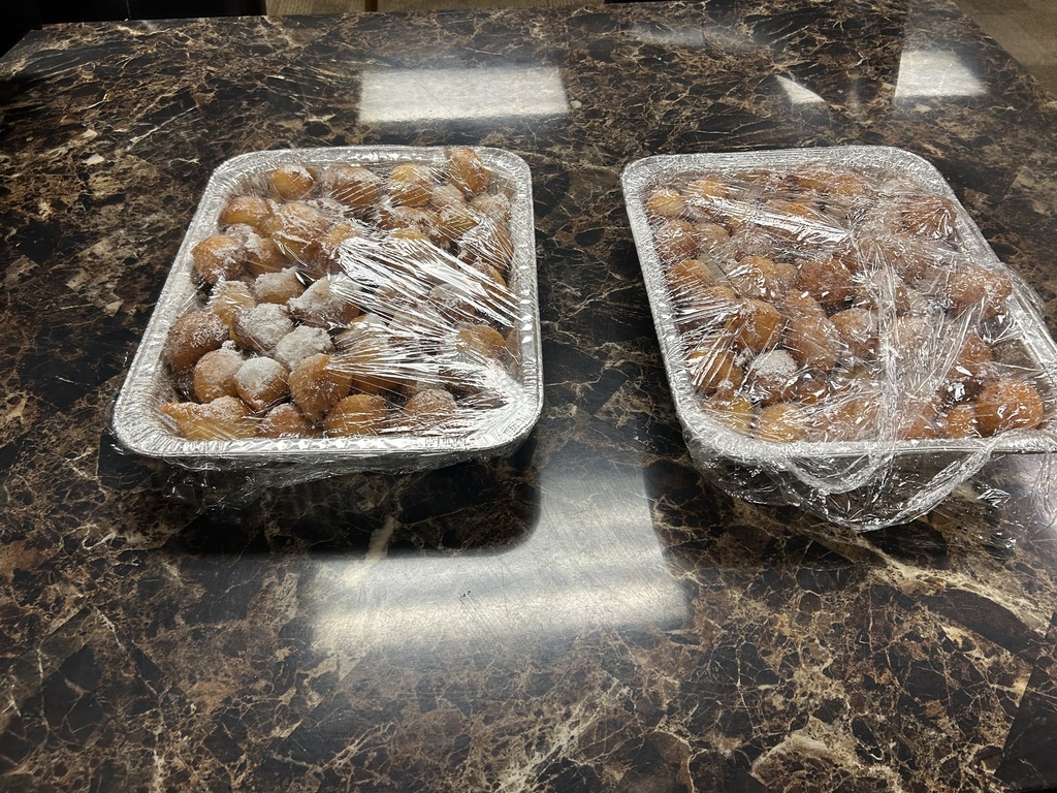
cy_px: 396
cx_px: 528
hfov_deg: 67.3
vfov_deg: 53.1
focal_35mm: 26
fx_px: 794
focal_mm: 5.7
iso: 125
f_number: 1.5
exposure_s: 1/120
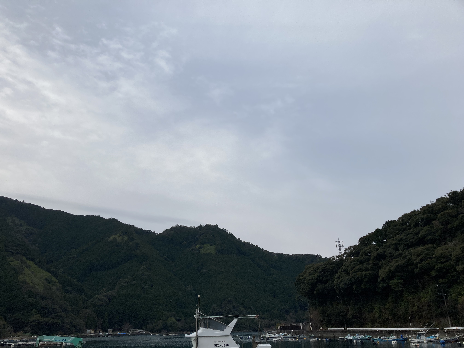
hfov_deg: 63.4
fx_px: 375
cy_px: 174
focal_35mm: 28
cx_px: 232
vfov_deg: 49.7
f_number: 1.8
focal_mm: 3.99
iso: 20
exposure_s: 1/1350
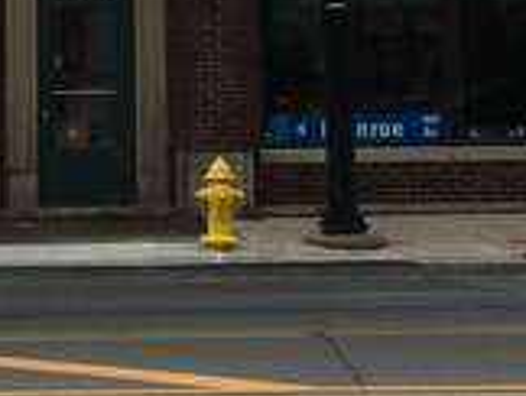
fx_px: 2176
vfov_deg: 10.2
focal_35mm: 143
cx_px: 91
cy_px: -143
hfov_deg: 13.7
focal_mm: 4.15
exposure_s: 1/1748
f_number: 2.2
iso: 25
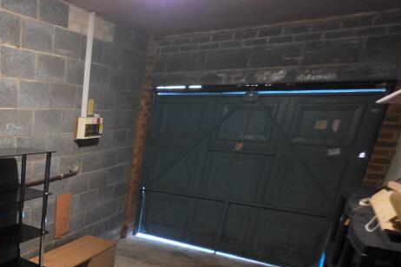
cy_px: 236
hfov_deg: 50.9
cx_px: 7
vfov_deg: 40.6
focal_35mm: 30
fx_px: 334
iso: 800
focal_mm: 2.2
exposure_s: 1/25
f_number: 1.9
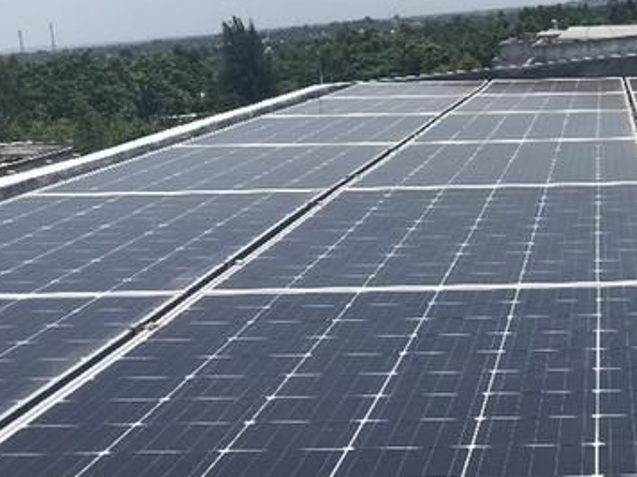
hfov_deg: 20.5
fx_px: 1748
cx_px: 491
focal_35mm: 95
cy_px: 256
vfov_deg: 15.6
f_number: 2.8
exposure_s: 1/997
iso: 20
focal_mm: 6.6
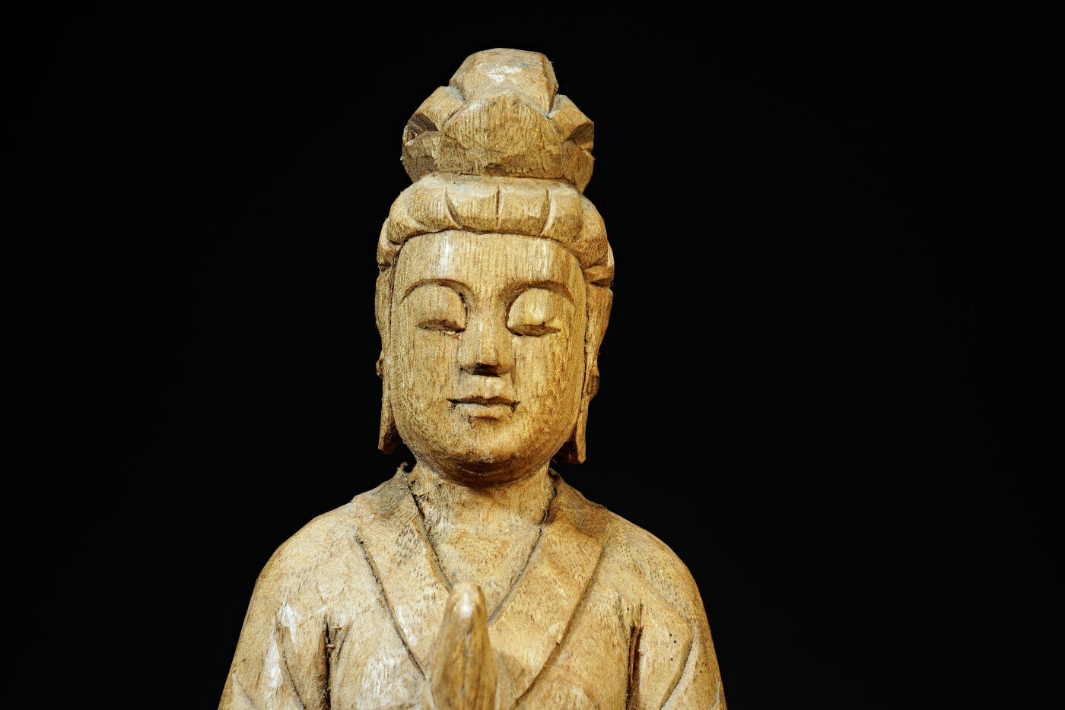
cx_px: 532
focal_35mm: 106
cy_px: 355
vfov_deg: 12.9
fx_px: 3136
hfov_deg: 19.3
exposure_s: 1/160
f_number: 18
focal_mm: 71
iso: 100
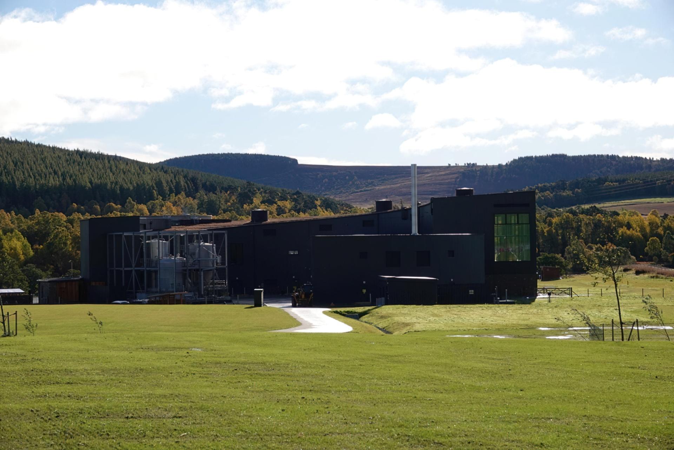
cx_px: 337
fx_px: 1592
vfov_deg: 16.1
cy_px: 225
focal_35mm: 85
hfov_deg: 23.9
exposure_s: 1/1000
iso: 100
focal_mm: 31.33
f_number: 4
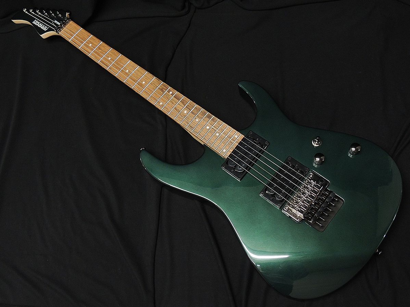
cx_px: 205
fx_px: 414
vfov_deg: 40.7
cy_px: 154
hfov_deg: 52.6
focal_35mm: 35
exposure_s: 1/15
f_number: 3.3
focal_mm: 6.2
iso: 400
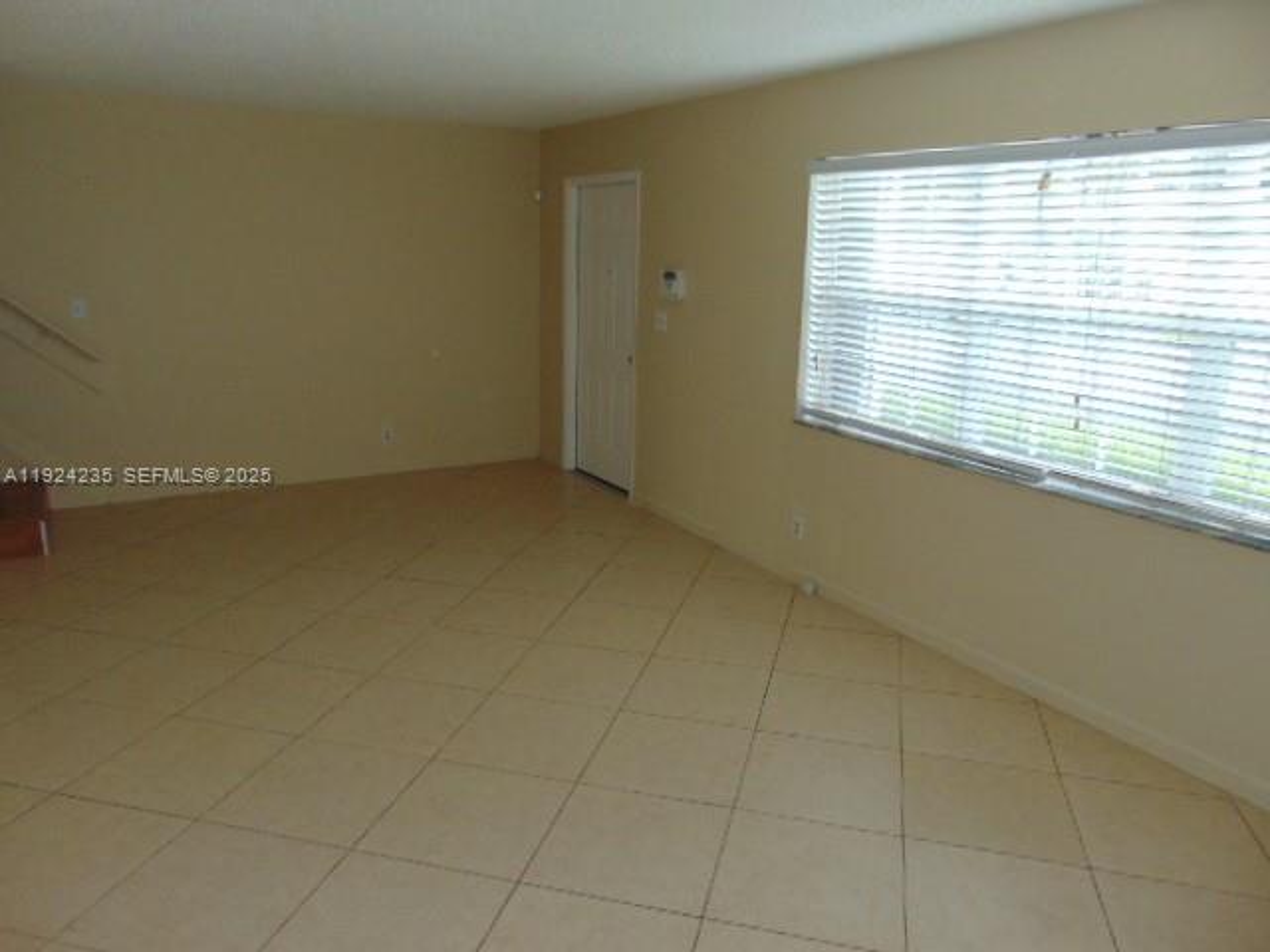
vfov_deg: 54.9
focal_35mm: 25
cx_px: 635
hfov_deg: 69.4
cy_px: 476
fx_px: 917
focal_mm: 4.5
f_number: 3
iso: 200
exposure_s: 1/30
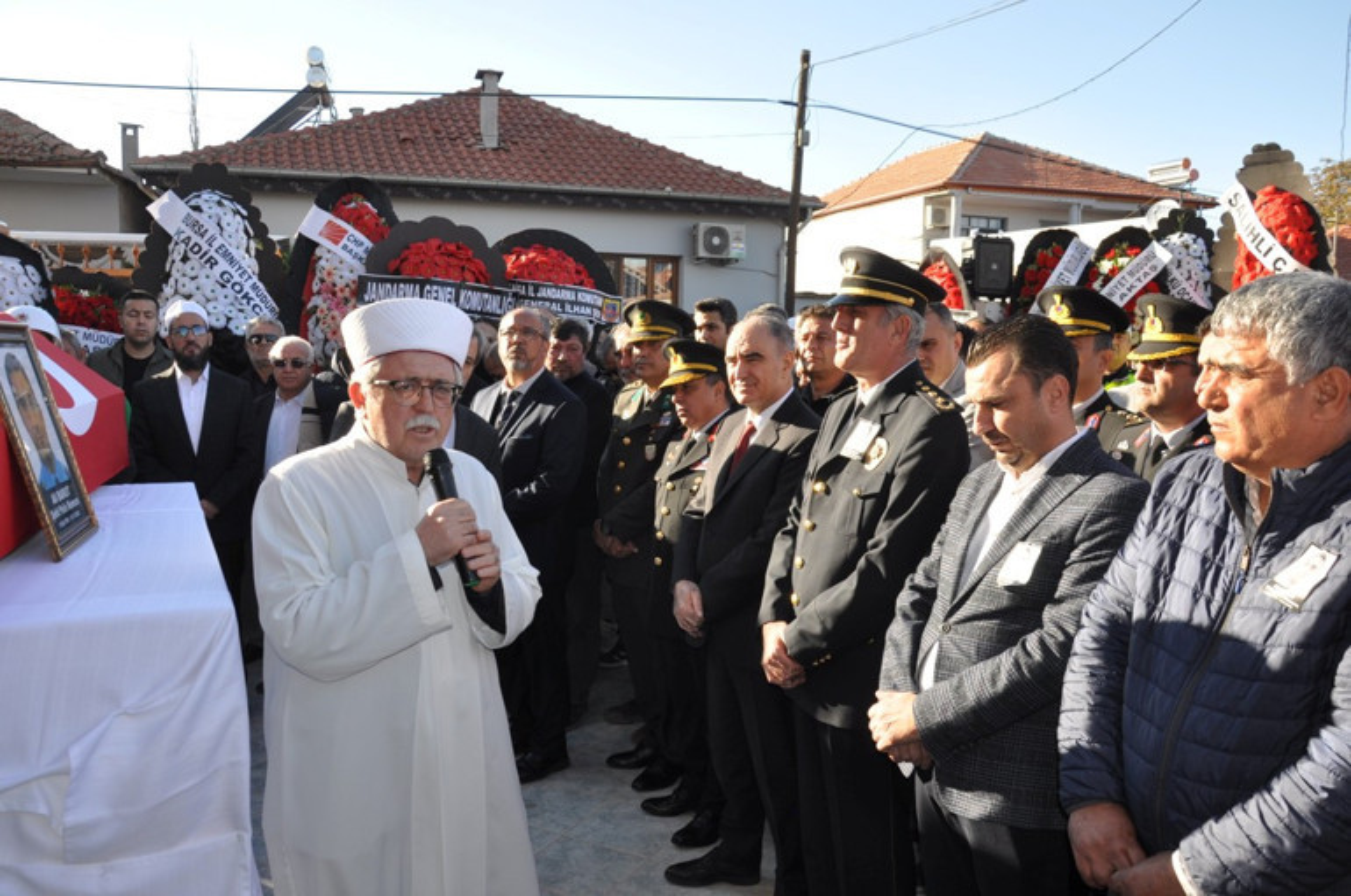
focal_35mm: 27
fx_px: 1012
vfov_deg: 47.8
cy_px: 448
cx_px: 676
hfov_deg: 67.5
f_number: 7.1
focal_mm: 18
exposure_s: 1/200
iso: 200
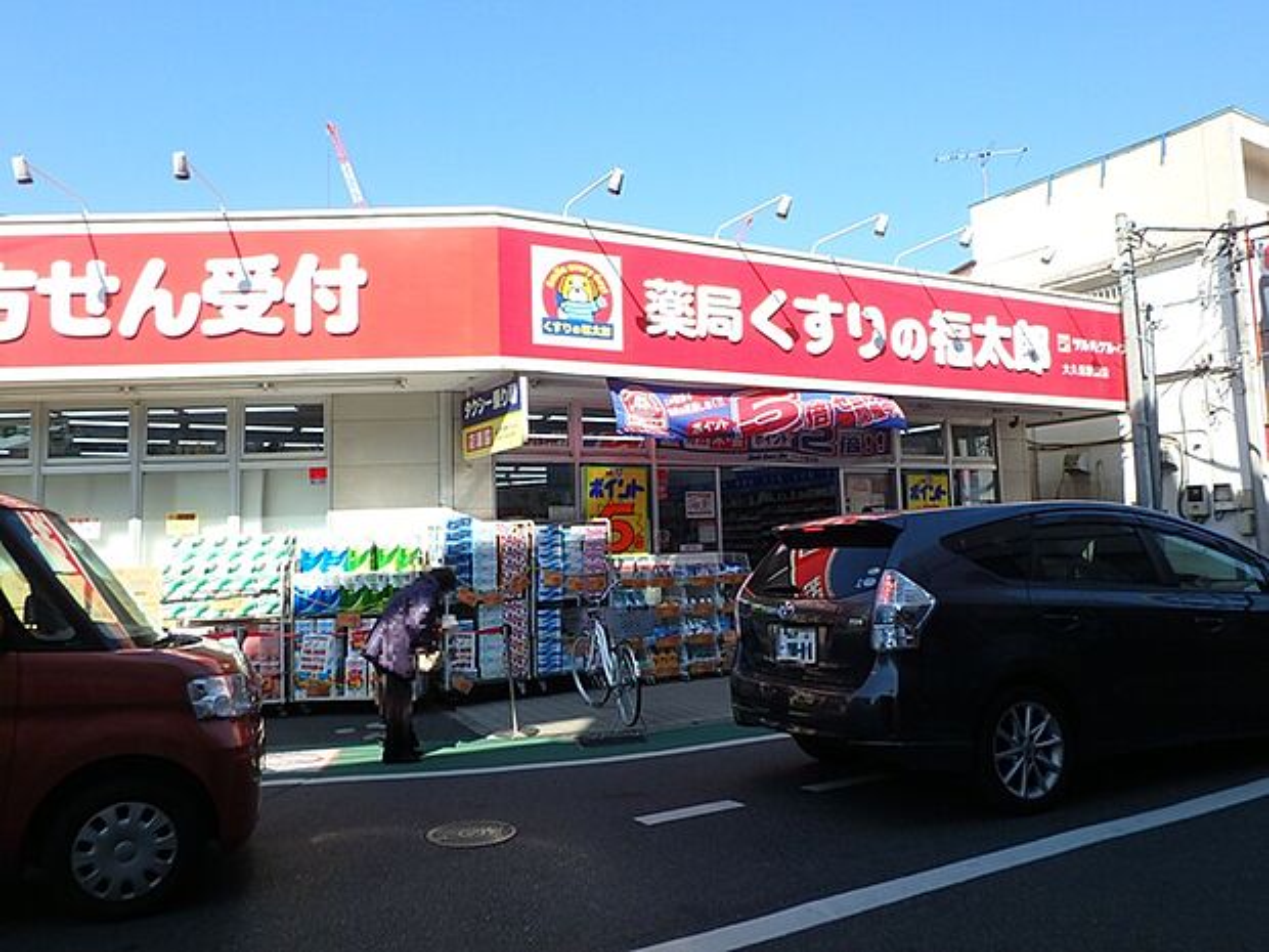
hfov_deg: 67.3
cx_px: 634
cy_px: 476
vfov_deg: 53.1
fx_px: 953
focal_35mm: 26
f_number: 4.3
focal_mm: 4.7
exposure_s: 1/500
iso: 125
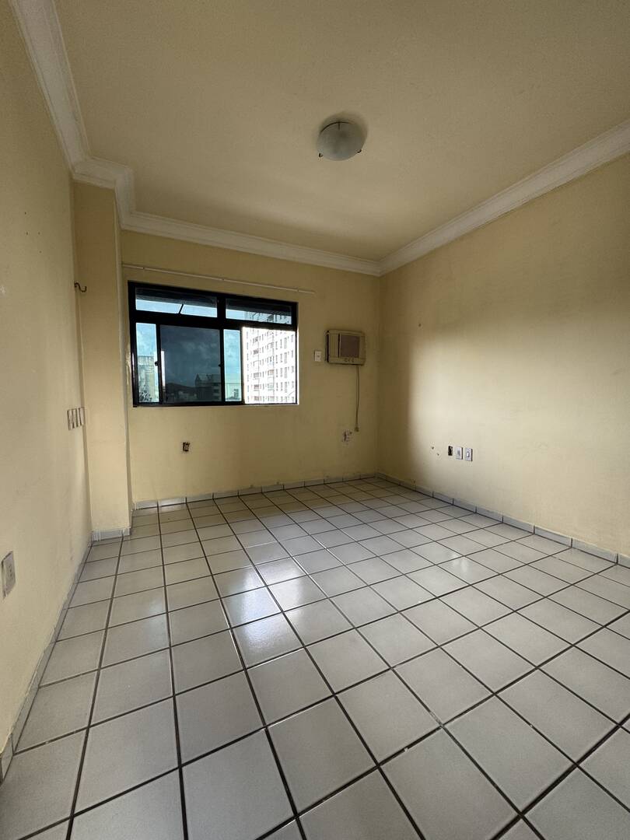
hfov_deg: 85.7
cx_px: 315
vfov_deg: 102.1
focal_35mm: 14
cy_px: 420
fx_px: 340
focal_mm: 2.22
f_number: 2.2
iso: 100
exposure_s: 1/99
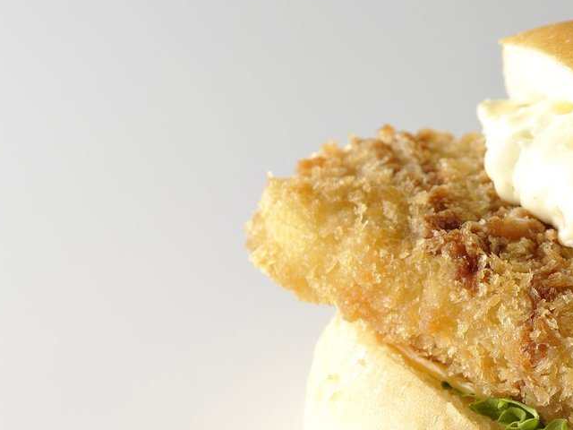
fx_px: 3344
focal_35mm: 202
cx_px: 505
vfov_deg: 7.3
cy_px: 325
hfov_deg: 9.8
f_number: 14
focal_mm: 105
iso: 100
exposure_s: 1/125
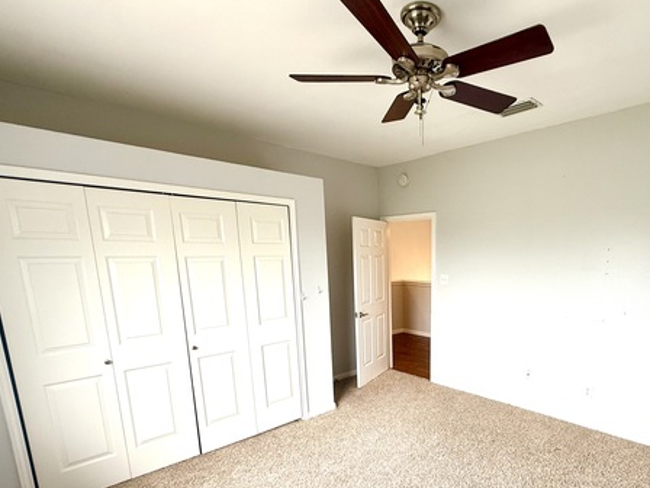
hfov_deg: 79.8
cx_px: 418
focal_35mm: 20
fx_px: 376
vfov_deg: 64.1
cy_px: 328
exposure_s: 1/99
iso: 64
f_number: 2.2
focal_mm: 2.22
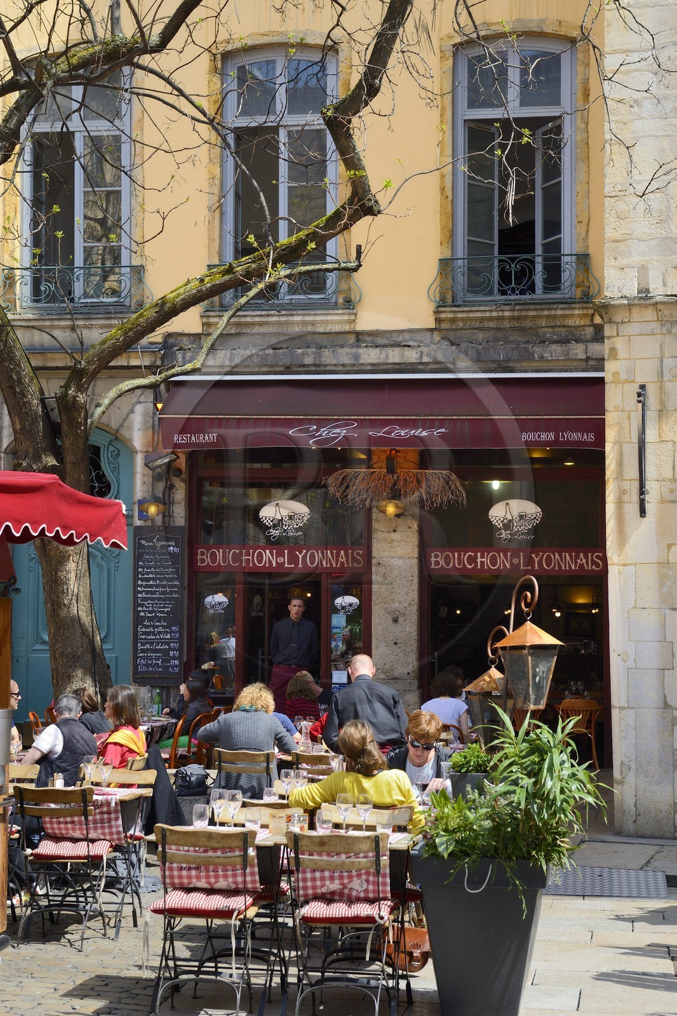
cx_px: 338
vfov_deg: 33.4
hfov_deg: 22.6
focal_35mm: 60
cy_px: 508
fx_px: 1693
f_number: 7.1
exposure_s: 1/200
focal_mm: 60
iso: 200
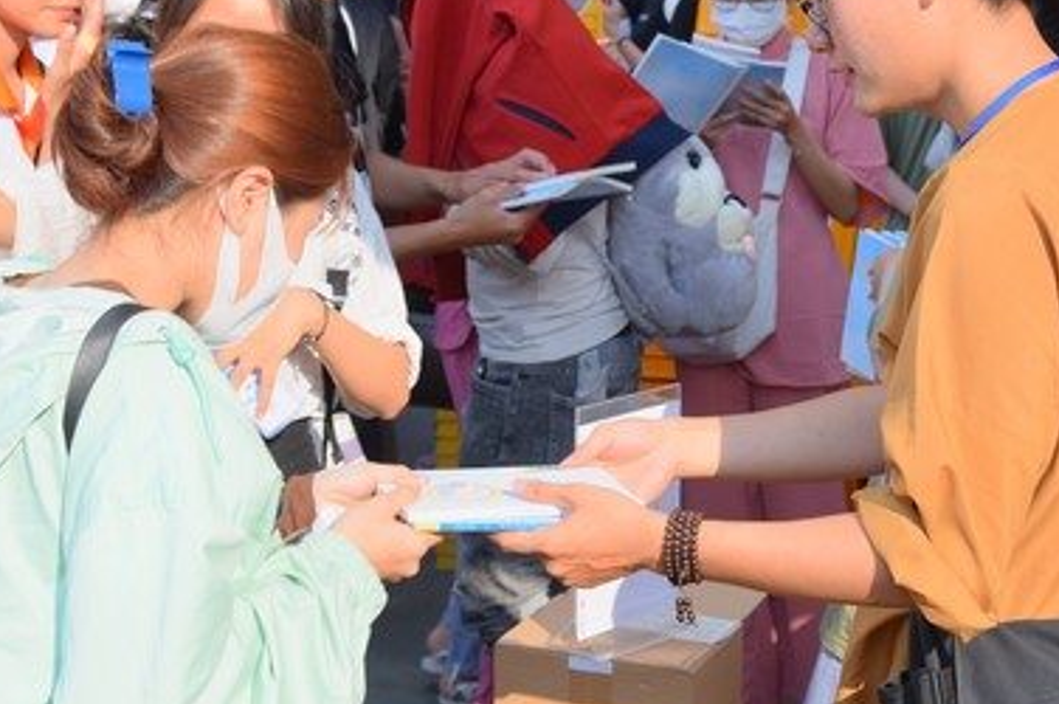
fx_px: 2439
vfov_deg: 16.3
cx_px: 541
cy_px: 122
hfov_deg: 24.5
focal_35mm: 83
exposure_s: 1/160
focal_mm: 48
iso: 100
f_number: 8
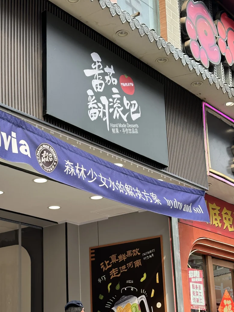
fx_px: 604
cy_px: 200
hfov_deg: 21.8
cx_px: 76
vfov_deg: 28.8
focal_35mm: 67
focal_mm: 6.86
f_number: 1.78
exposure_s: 1/676
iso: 64
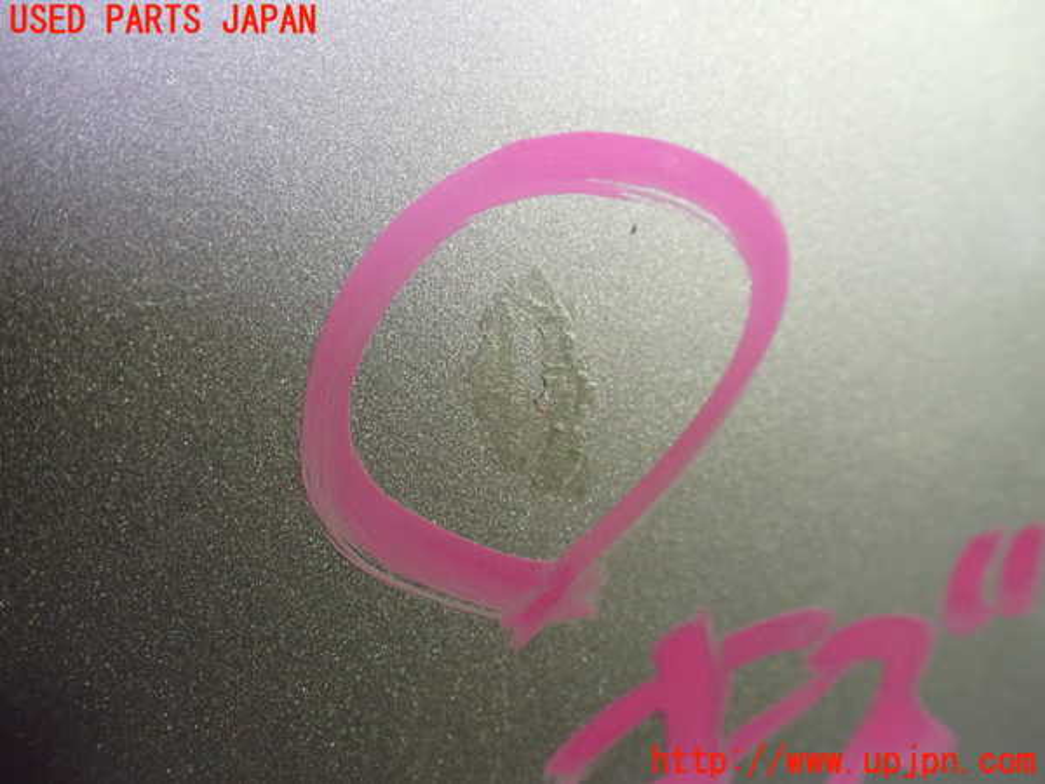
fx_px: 906
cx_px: 522
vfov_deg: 46.8
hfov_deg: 60.0
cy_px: 392
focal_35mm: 30
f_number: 2.3
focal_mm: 5.4
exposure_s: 1/80
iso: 800
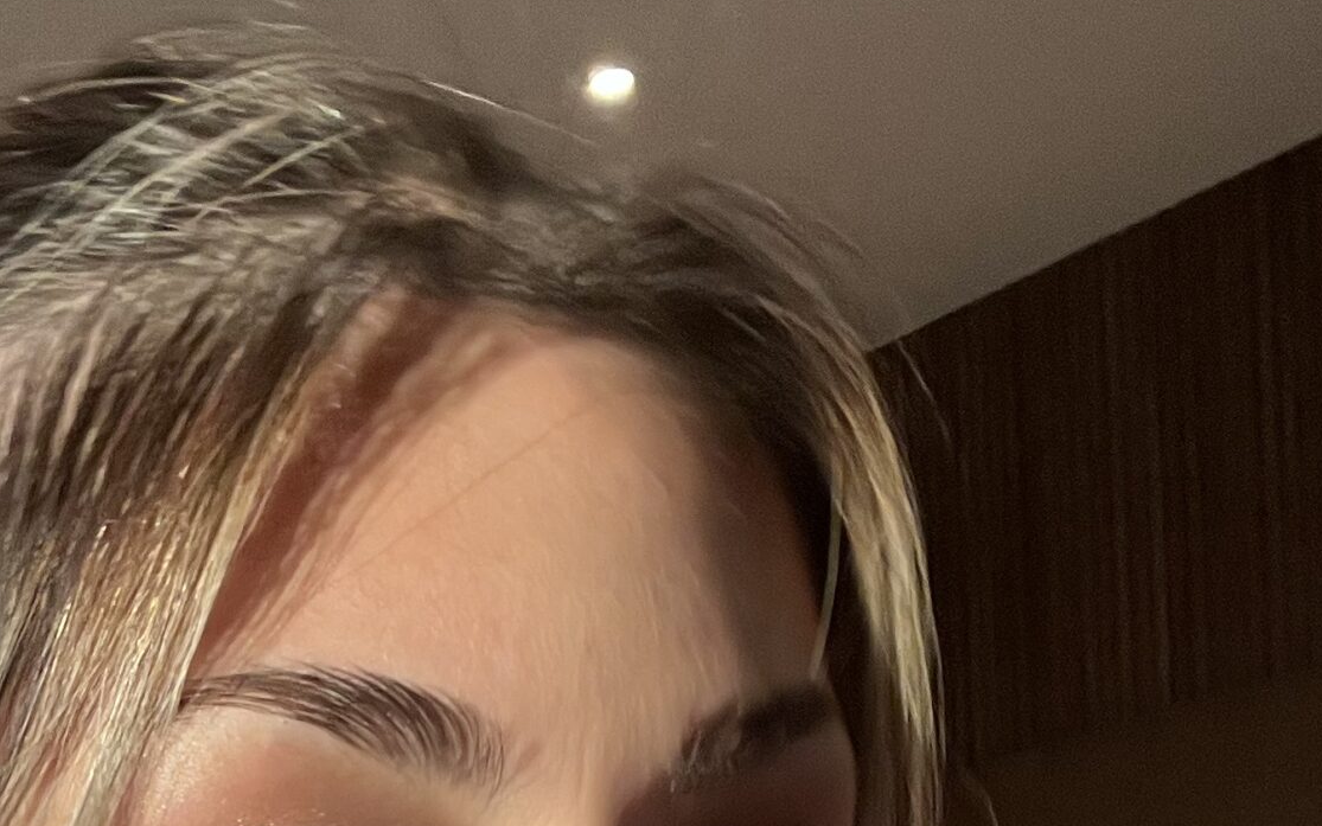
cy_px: 1404
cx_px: 397
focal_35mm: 73
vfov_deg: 15.7
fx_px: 2630
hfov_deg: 28.0
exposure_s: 1/48
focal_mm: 2.71
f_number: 2.2
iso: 100
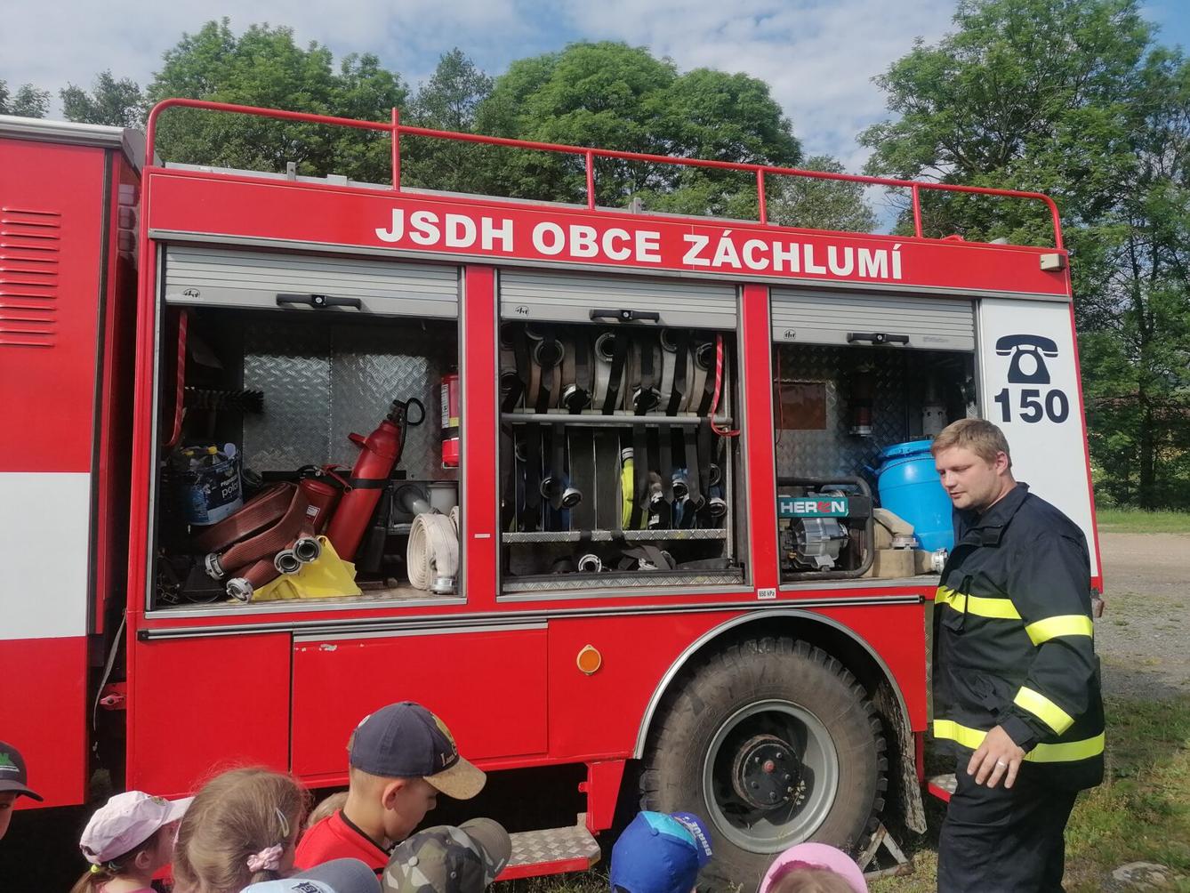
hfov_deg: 65.3
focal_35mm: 27
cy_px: 446
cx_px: 595
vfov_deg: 51.4
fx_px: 928
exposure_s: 1/1406
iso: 50
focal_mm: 4.75
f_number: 1.8
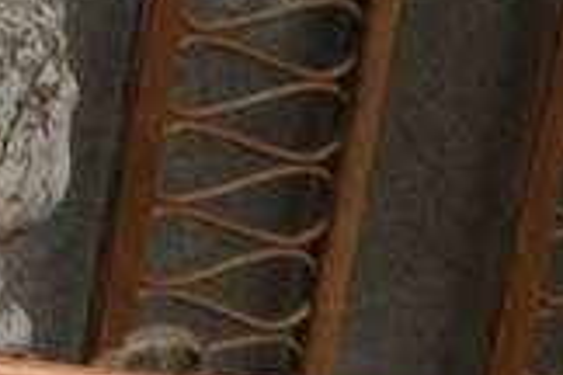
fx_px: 3331
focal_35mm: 213
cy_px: 1142
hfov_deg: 8.2
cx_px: -1112
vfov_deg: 6.0
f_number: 3.5
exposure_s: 1/40
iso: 400
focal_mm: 20
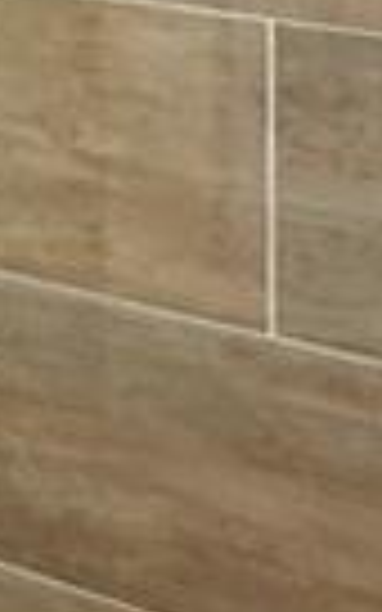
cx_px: -1613
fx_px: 1782
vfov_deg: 16.9
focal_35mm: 107
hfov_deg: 6.1
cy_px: -407
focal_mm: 14
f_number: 8
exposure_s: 1.6
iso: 100
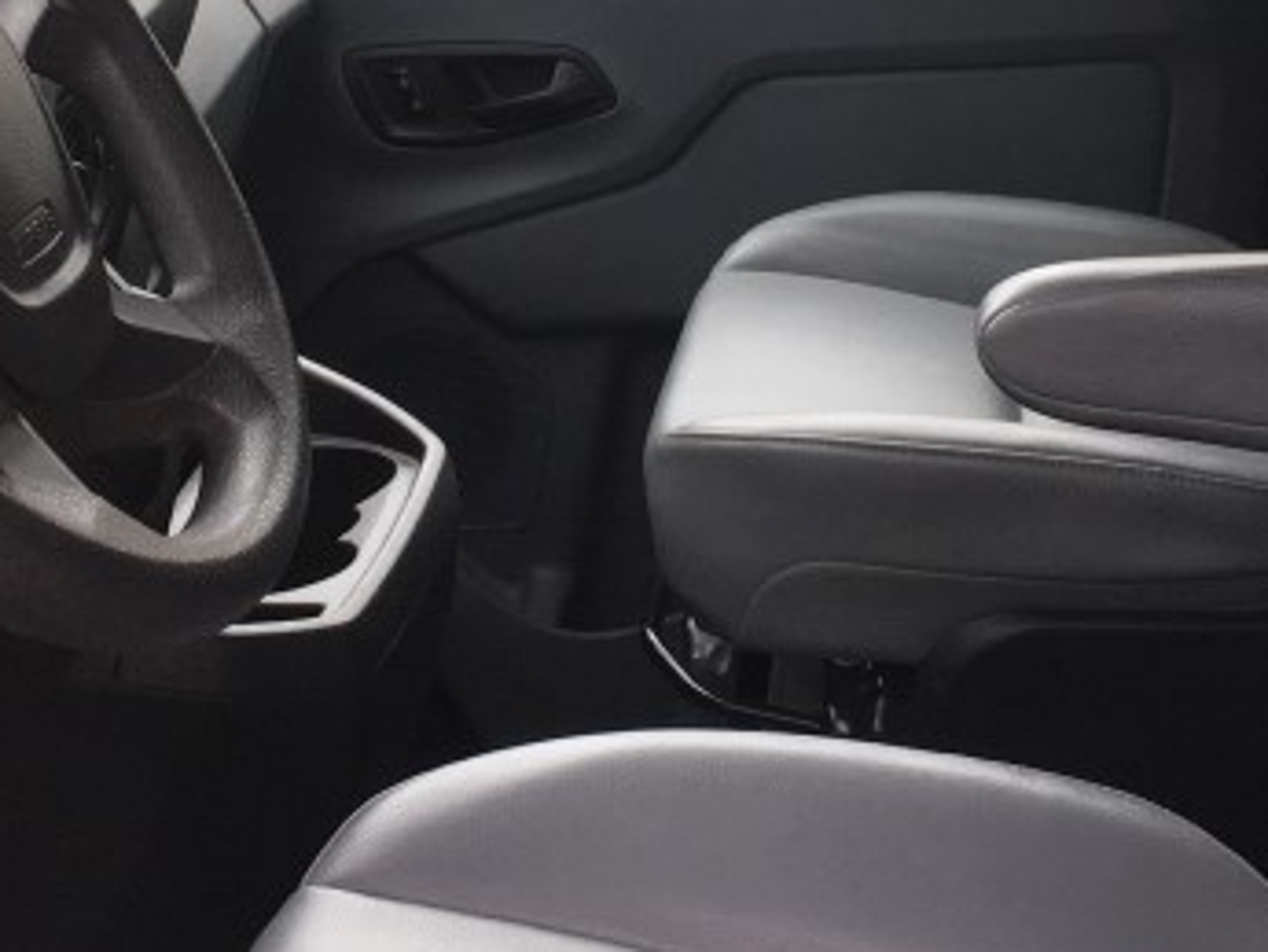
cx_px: 643
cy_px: 173
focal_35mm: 86
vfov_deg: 17.0
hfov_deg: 22.8
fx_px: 3151
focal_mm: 4.15
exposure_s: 1/120
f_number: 2.2
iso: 40
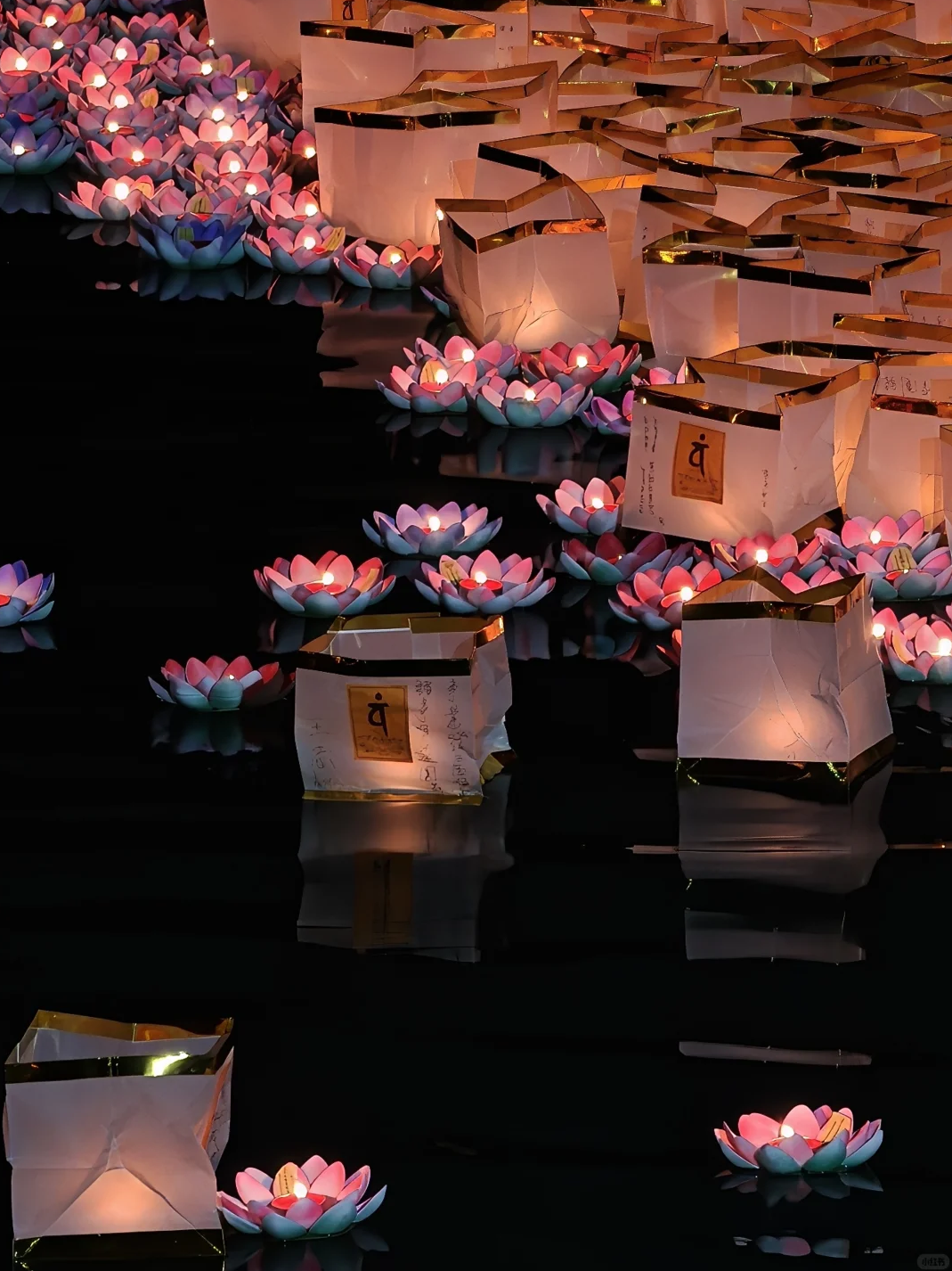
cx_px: 476
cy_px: 636
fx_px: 11114
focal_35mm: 303
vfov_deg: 6.5
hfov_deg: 4.9
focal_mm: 24.85
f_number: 3.1
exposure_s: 1/33
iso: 1000
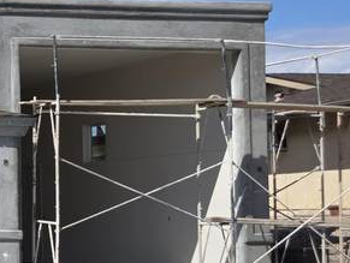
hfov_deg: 14.8
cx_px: -409
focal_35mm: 101
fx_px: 1022
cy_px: 165
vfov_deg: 14.7
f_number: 1.7
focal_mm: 6.3
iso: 64
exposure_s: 1/7944
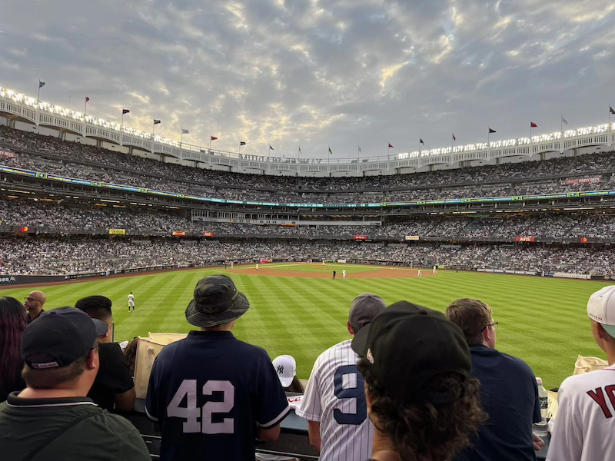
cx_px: 308
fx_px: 426
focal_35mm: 24
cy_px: 230
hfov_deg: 71.6
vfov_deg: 56.8
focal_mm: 6.76
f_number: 1.78
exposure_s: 1/532
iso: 80
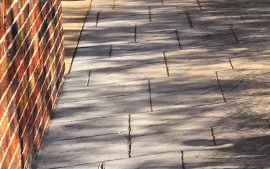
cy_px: -97
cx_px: 643
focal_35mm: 128
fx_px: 942
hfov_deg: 12.7
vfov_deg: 9.9
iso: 25
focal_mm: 5.4
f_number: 1.8
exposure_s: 1/868
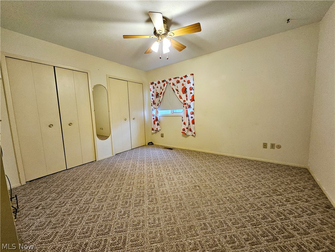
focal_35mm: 13
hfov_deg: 106.2
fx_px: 126
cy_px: 126
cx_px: 168
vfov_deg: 89.9
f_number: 2.2
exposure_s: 1/60.2
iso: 320
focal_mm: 1.74
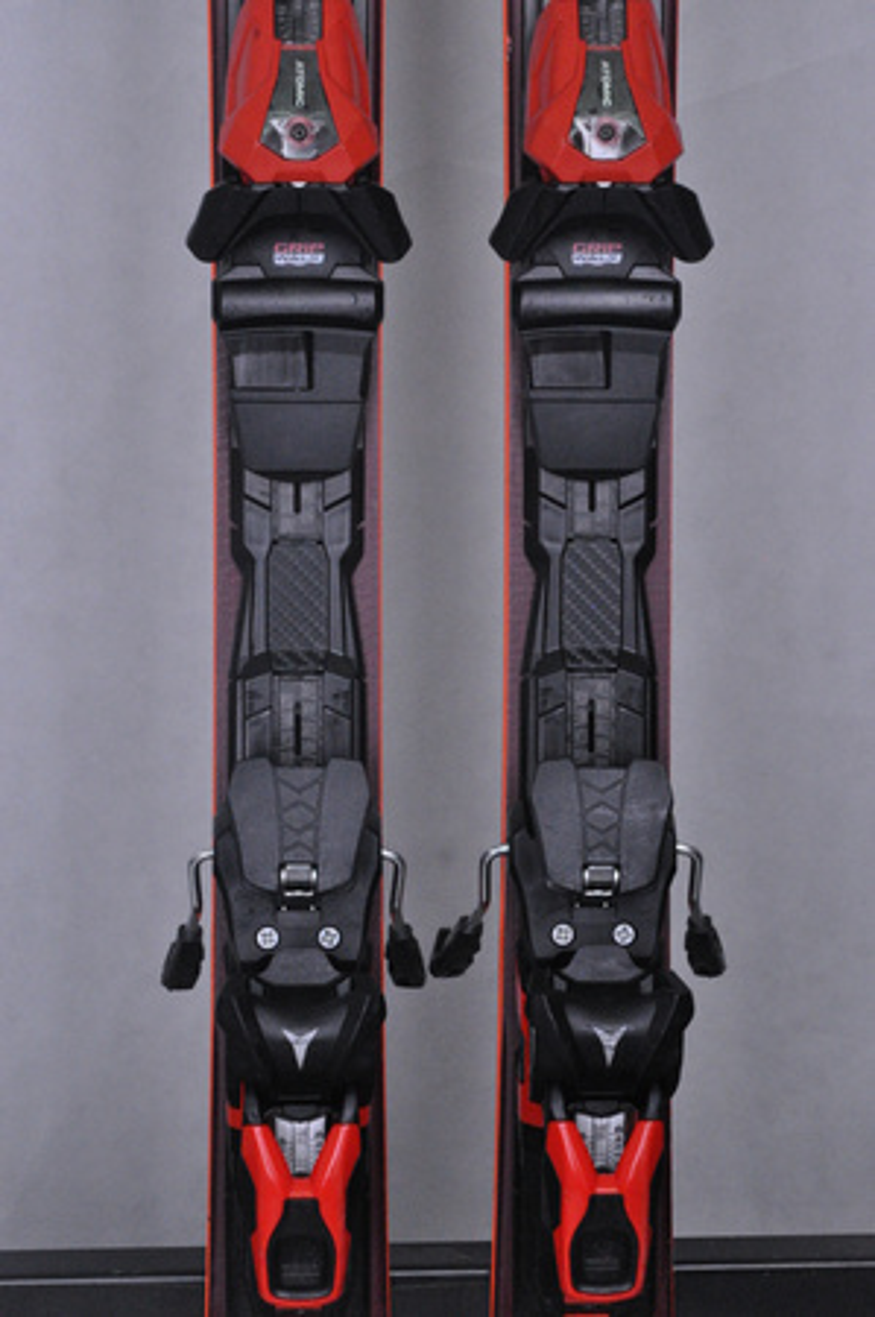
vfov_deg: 19.5
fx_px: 3837
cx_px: 438
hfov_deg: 13.0
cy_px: 658
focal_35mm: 105
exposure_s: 1/125
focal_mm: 70
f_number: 9.5
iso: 3200
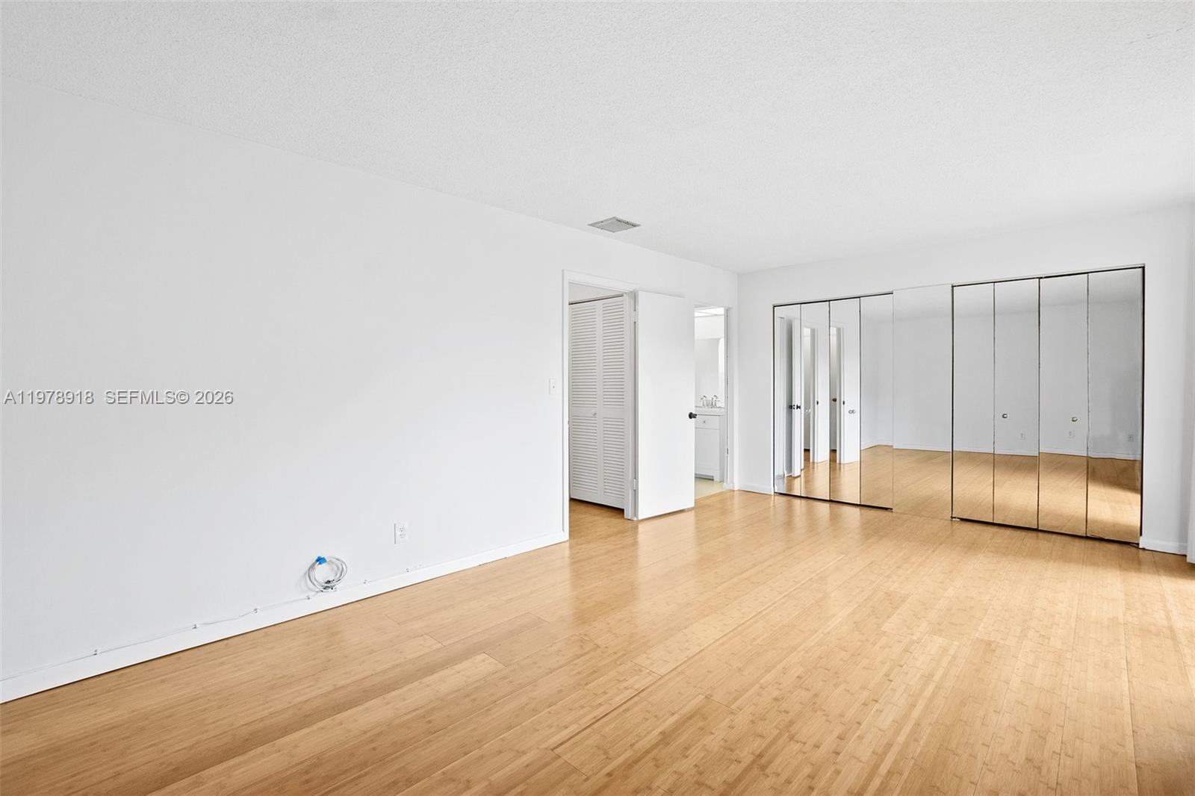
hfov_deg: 100.4
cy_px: 398
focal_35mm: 15
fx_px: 498
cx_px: 598
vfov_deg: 77.3
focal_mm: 10
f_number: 8
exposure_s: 1/15
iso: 900
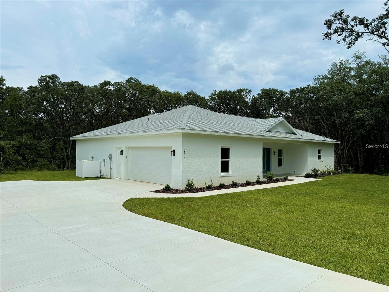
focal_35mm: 24
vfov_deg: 56.8
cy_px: 146
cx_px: 194
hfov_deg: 71.6
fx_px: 270
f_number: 1.78
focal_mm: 6.76
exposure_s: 1/7937
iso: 80
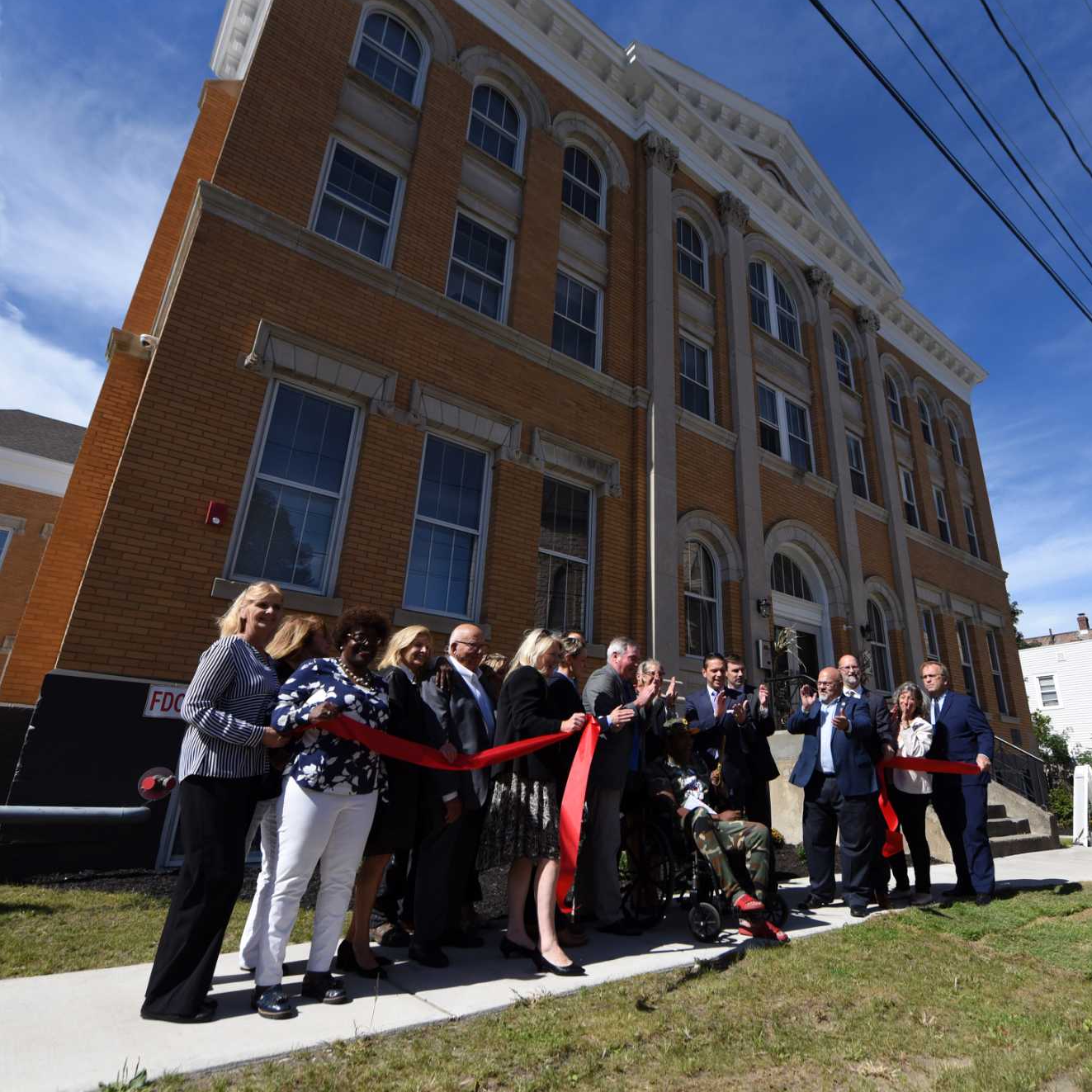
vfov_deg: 62.9
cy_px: 534
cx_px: 633
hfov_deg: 62.6
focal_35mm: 25
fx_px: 892
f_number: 5.6
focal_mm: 19
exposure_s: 1/4000
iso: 500
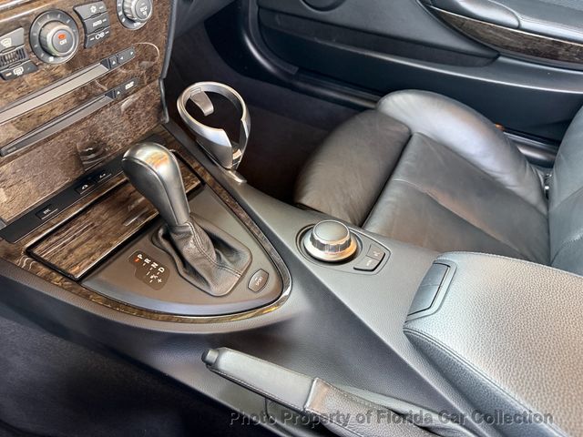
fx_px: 404
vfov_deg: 56.8
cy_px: 218
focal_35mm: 24
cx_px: 292
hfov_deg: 71.6
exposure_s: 1/60
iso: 500
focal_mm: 6.76
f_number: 1.78
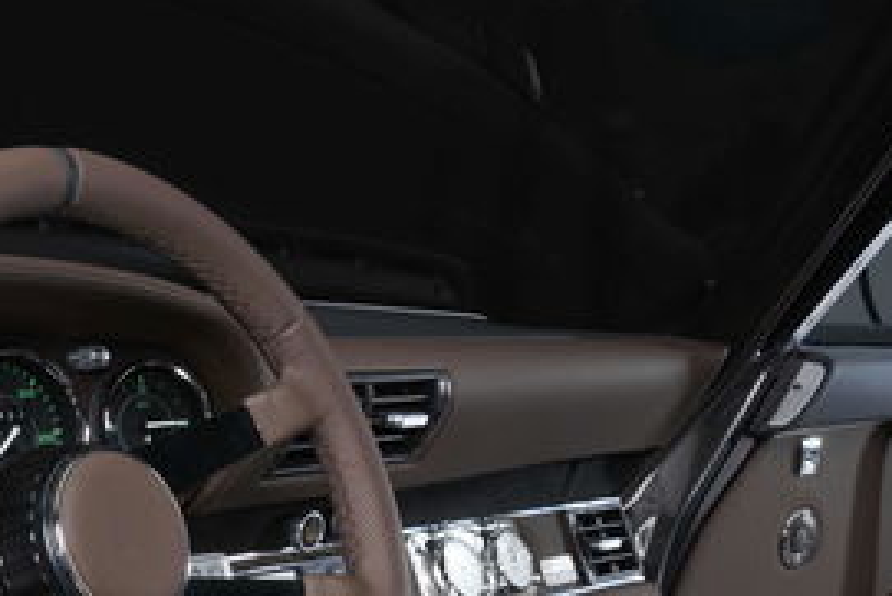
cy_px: 622
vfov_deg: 15.7
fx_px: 2107
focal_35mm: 85
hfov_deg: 23.9
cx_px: 408
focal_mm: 30
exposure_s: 1/10
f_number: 14
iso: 200
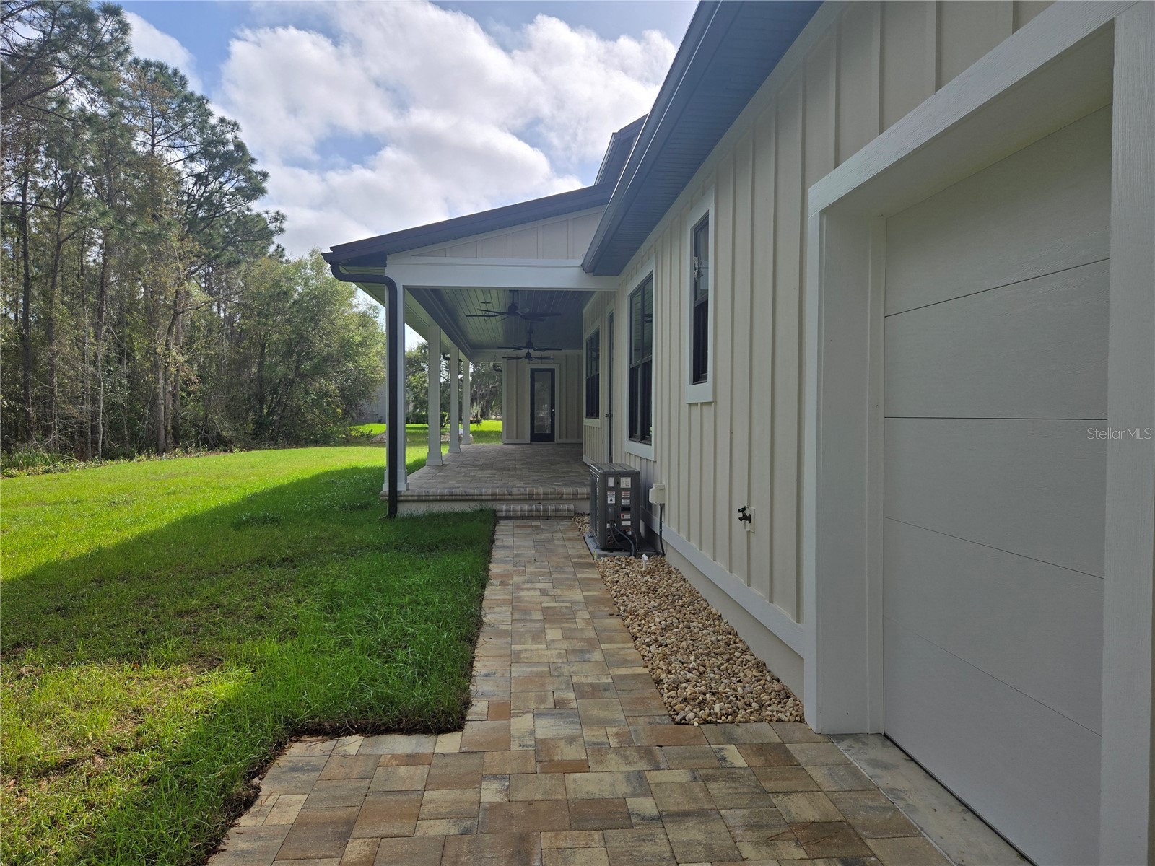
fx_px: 767
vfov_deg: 58.9
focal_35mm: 23
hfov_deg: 73.9
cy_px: 433
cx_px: 578
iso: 25
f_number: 1.8
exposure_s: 1/3345
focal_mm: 5.4
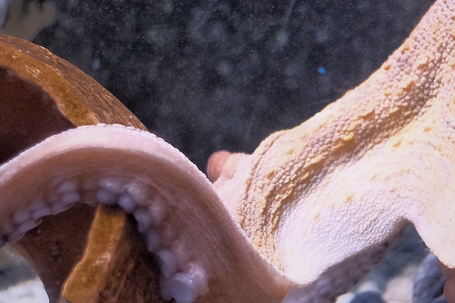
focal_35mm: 79
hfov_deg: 25.6
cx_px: 269
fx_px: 999
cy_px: 78
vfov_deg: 17.2
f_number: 2
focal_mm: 18
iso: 2500
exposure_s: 1/40
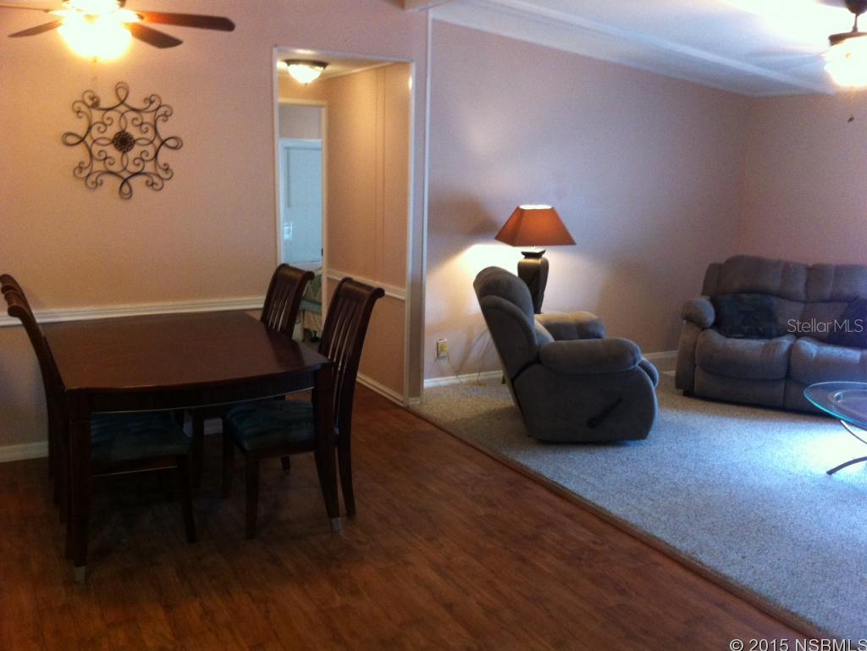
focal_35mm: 35
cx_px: 434
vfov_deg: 40.7
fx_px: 877
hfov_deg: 52.6
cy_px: 326
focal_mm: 3.85
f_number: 2.8
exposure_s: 1/17
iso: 250
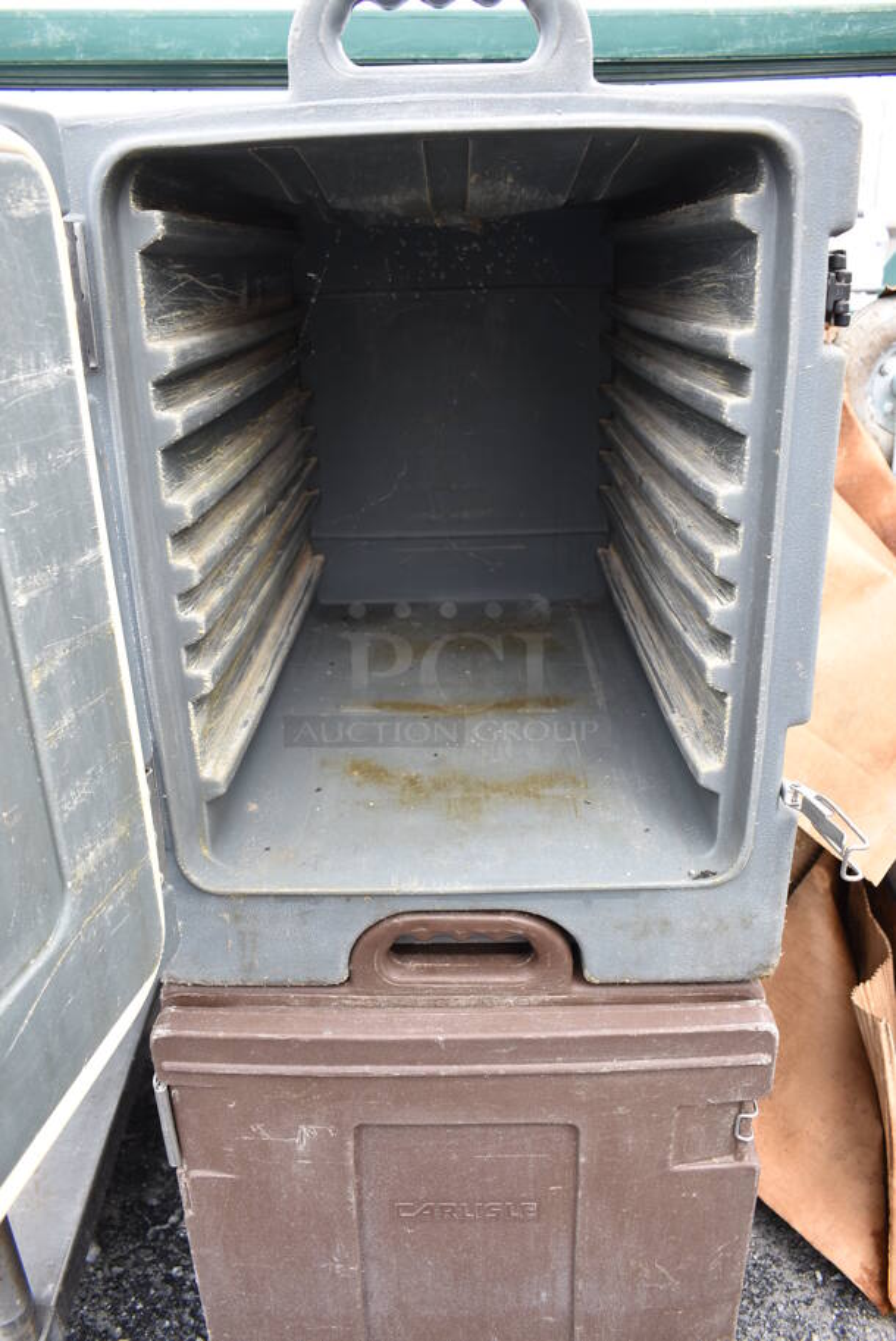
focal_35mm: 27
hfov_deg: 48.0
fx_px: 1006
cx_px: 448
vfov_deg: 67.3
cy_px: 670
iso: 250
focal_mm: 18
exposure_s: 1/125
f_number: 5.6
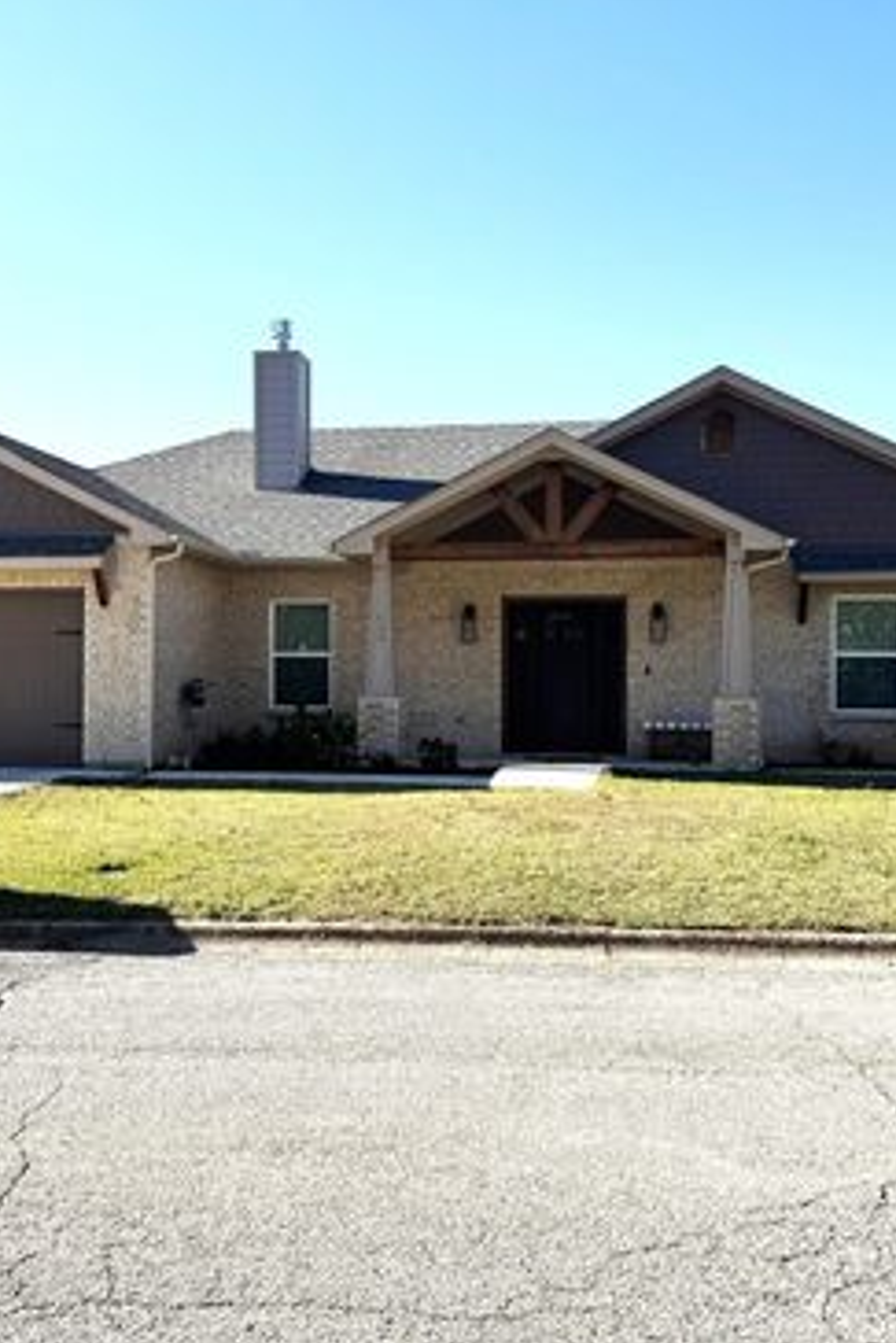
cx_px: 413
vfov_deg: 48.4
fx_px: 1492
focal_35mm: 40
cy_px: 662
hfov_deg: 33.4
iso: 80
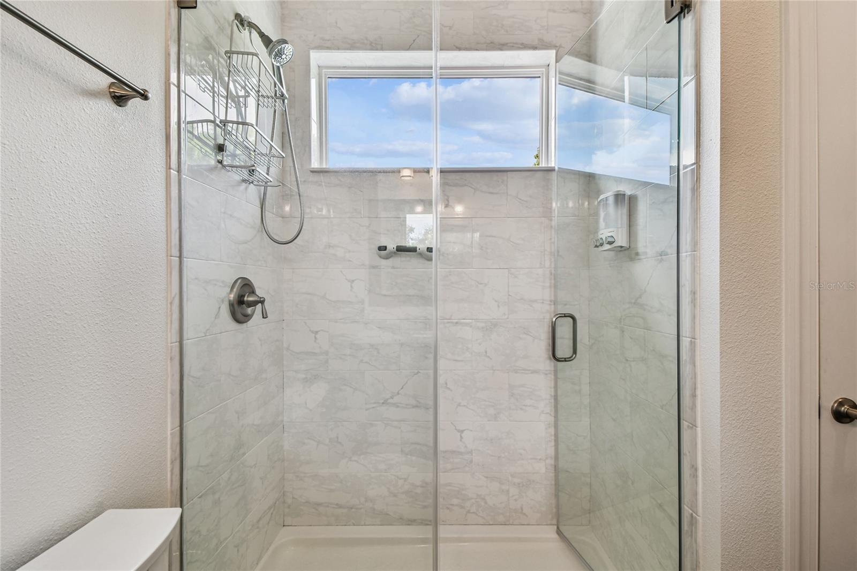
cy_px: 286
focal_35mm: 15
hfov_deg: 100.4
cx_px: 428
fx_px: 357
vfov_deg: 77.3
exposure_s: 1/15
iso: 100
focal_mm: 10
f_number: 7.1
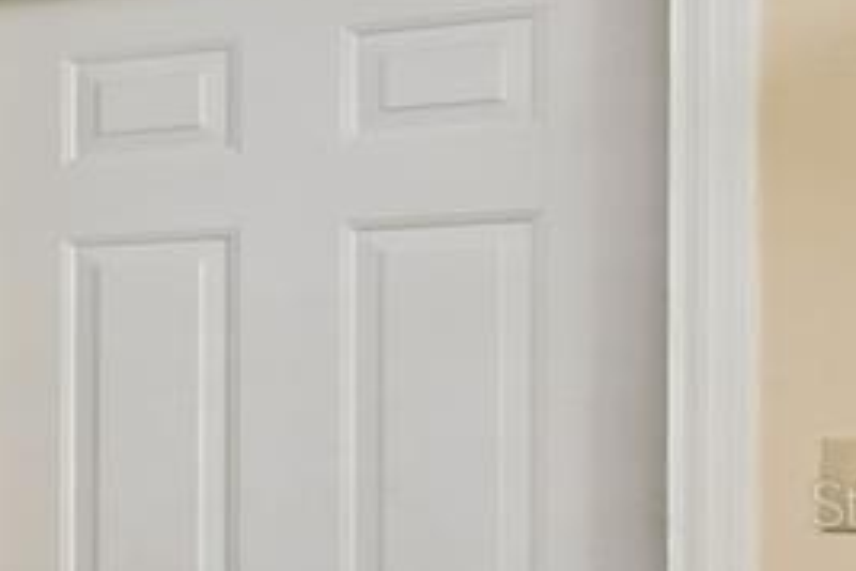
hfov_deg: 12.9
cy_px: 504
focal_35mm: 90
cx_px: -1468
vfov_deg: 15.0
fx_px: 2140
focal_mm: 10
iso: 100
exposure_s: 1/2
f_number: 7.1
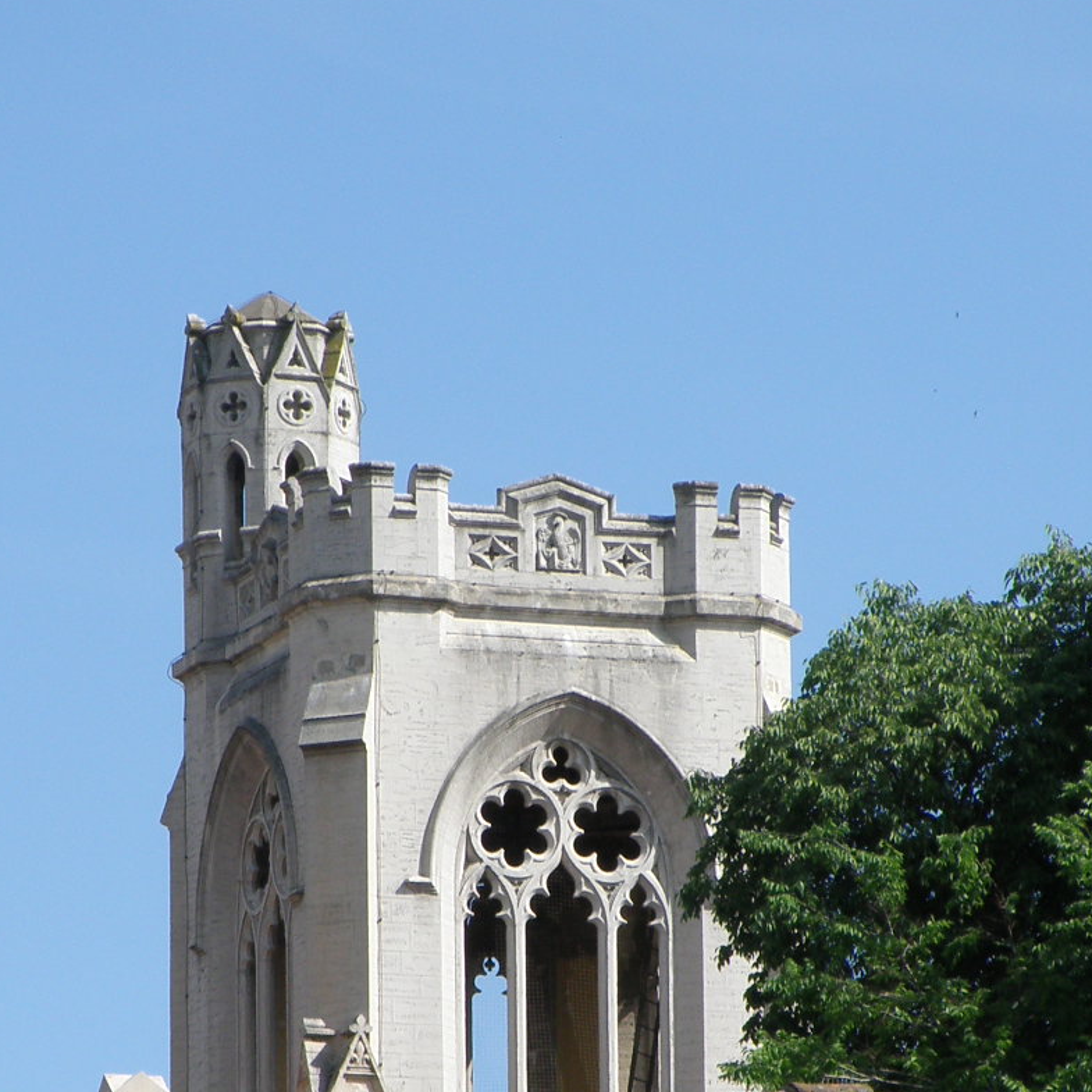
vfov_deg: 5.4
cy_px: 1014
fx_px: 11599
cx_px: 517
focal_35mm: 325
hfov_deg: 5.4
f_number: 5.6
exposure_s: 1/320
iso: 64
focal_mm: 24.97
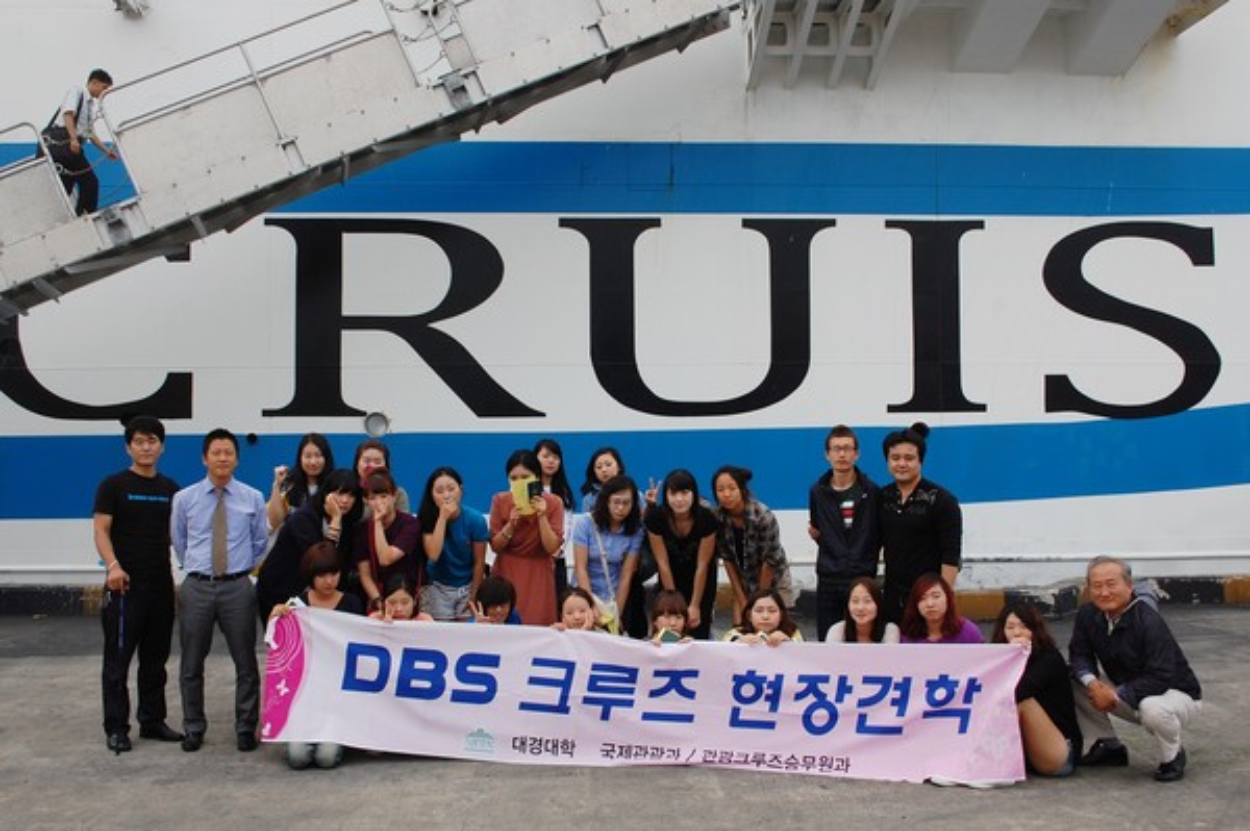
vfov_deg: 36.8
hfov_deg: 53.2
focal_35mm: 36
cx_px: 625
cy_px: 416
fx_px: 1249
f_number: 8
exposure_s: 1/250
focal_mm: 24
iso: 200
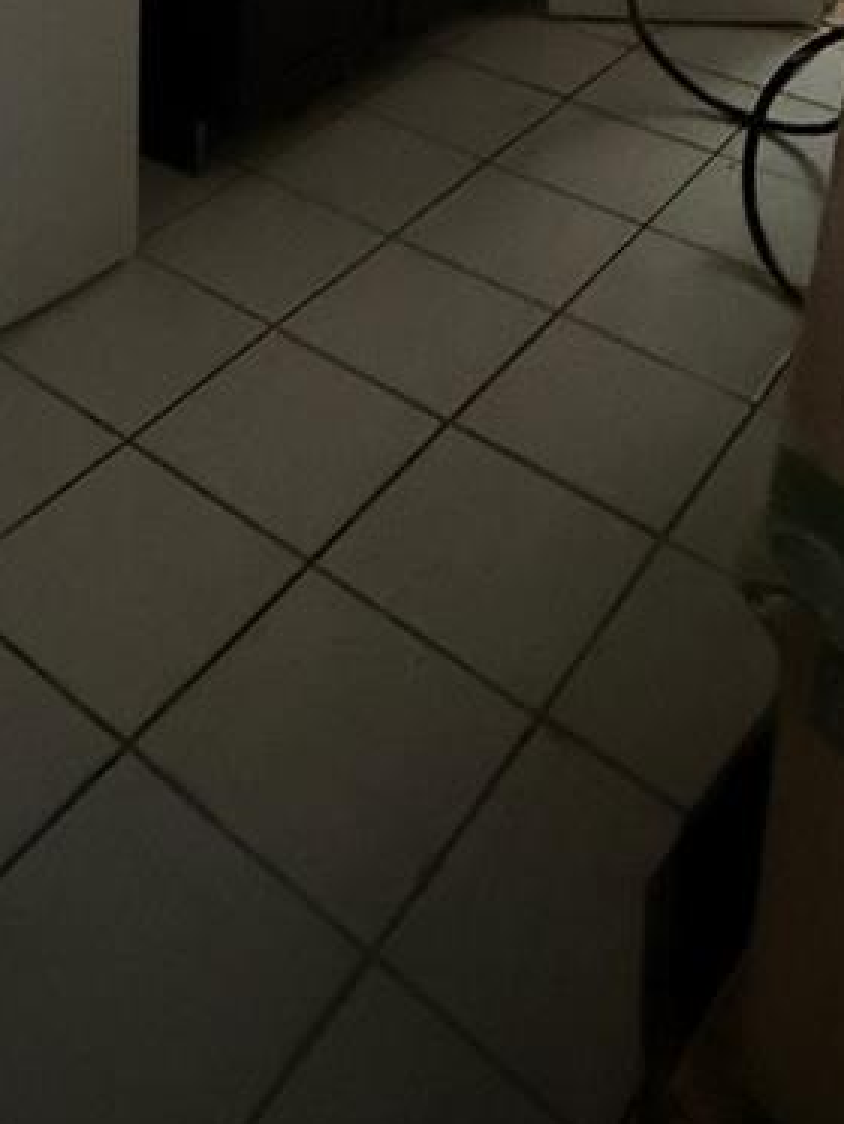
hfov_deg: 31.9
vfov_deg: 31.3
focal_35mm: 45
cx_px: 265
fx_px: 1462
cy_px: -377
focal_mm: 2.22
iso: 3200
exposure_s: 1/30
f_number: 2.2
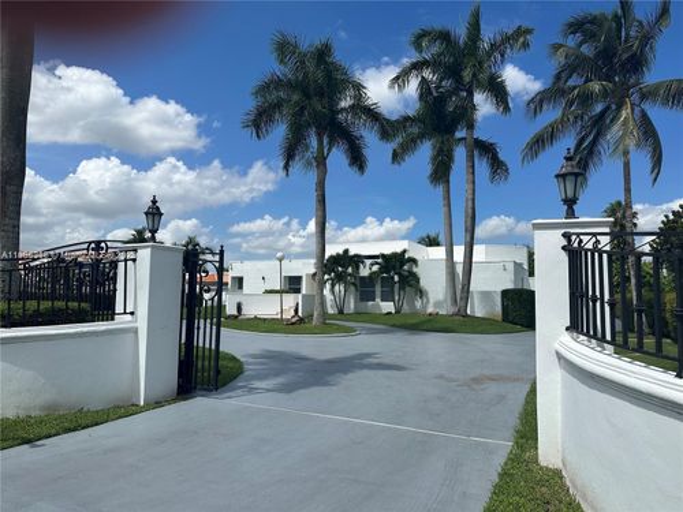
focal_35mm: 24
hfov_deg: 71.6
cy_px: 256
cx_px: 342
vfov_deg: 56.8
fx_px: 474
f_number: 1.78
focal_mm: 6.86
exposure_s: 1/8197
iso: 80
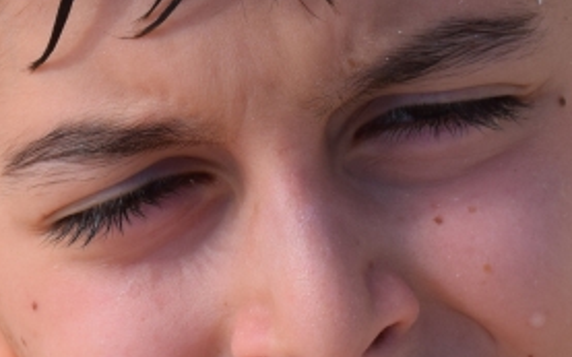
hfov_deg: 4.6
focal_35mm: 452
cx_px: 190
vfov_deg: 2.9
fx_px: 7045
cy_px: 233
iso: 200
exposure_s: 1/640
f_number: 9
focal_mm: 80
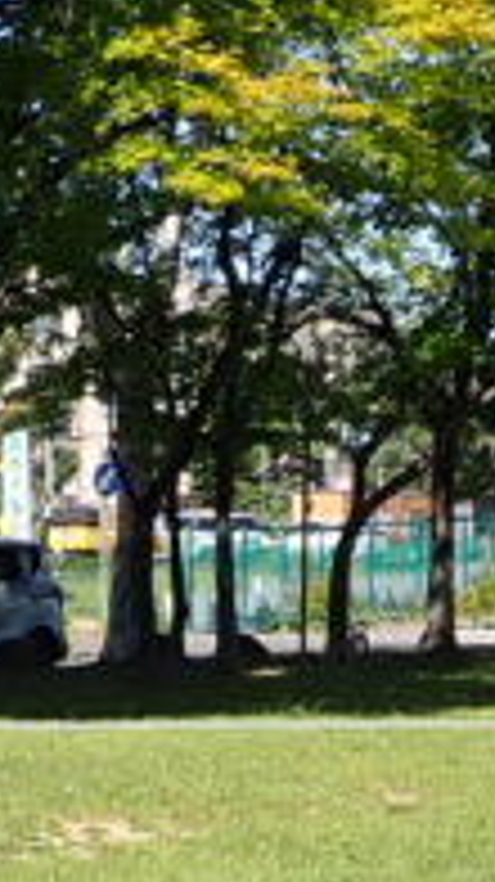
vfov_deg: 14.4
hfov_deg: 8.2
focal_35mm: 148
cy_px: 788
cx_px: 61
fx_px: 3459
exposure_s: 1/125
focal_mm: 4.5
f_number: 8
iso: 100
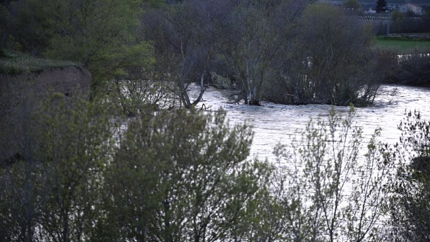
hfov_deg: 12.4
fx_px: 1985
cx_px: 215
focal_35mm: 174
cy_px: 124
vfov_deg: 7.0
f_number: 2.8
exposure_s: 1/400
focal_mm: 165
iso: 400
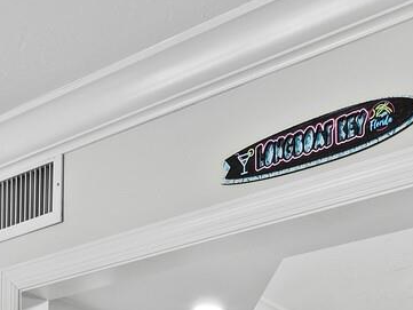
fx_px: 740
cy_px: 564
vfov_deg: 18.4
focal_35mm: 62
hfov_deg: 30.7
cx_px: 301
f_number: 11
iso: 250
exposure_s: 1.6
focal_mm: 7
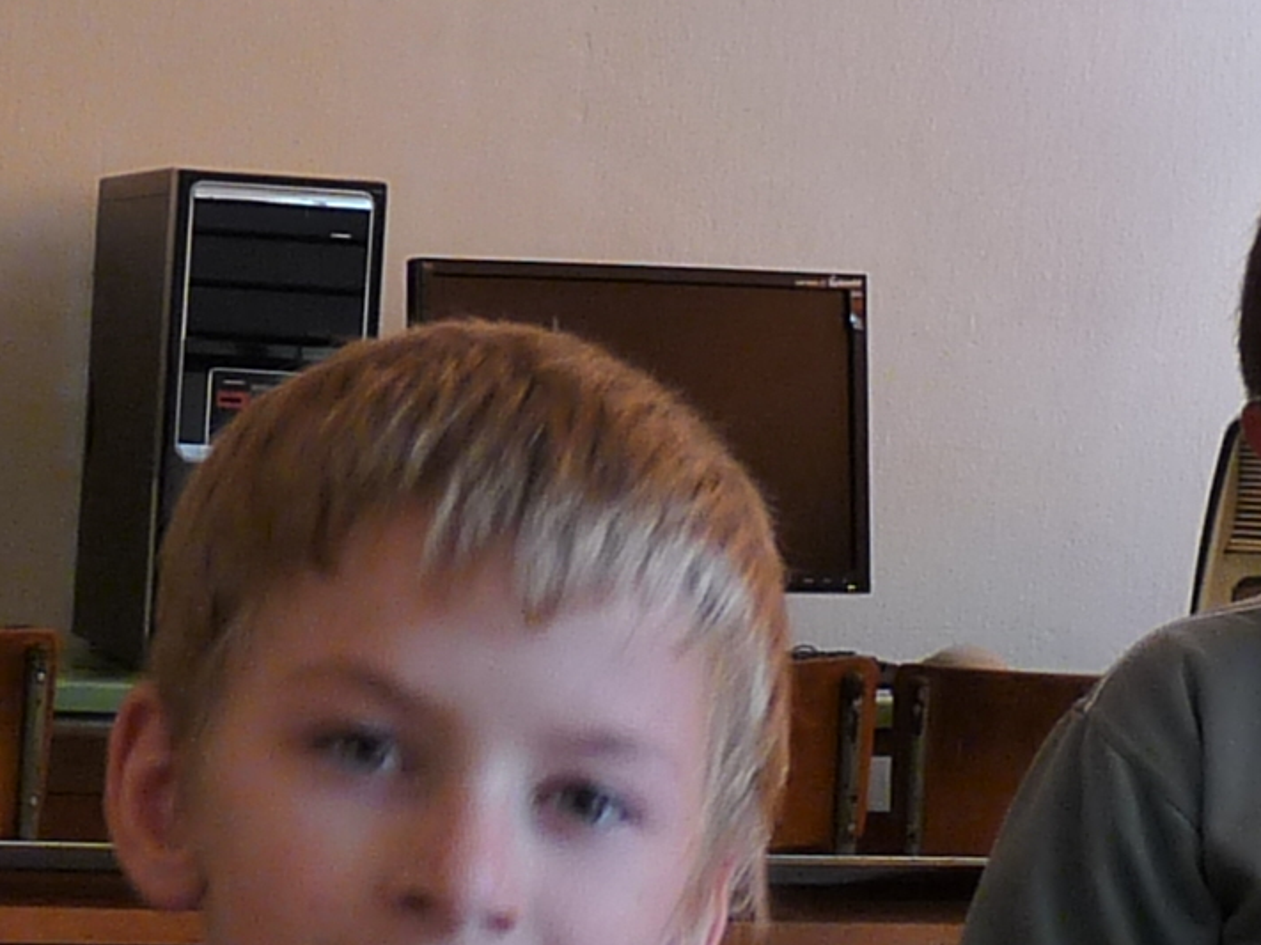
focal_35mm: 147
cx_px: 699
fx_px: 5354
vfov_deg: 10.1
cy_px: 356
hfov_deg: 13.4
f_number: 2.8
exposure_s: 1/40
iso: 160
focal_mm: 5.1
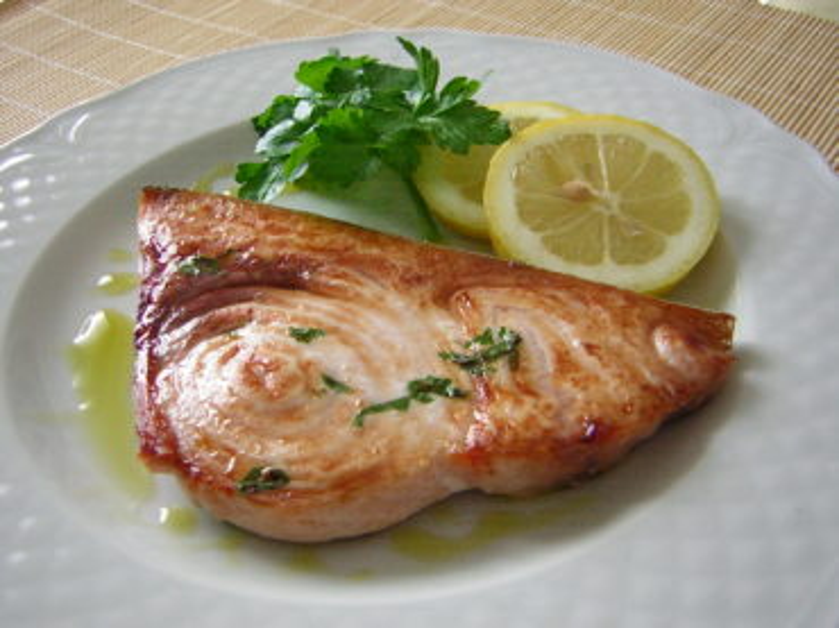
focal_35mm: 36
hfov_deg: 51.4
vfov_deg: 39.6
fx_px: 872
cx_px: 420
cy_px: 314
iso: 50
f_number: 2.6
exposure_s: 1/32.4
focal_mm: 4.7
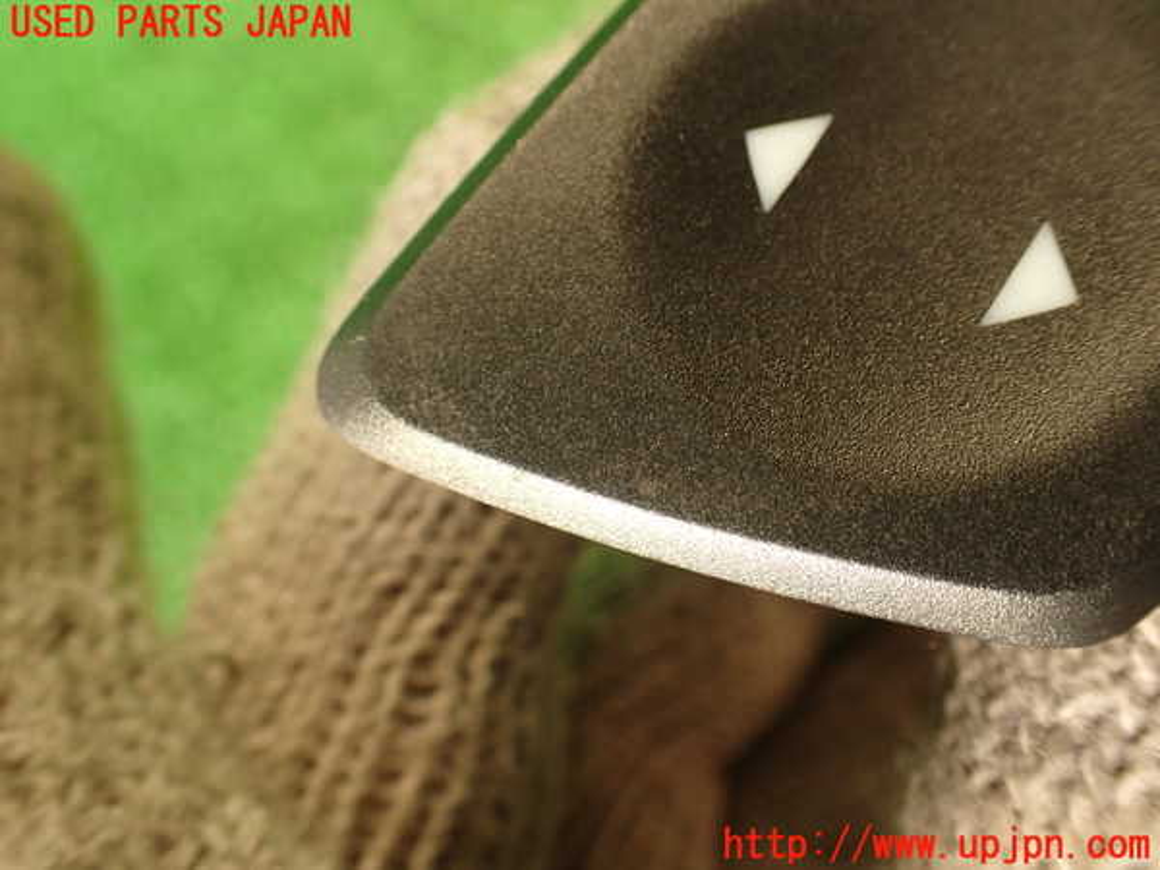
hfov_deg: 56.8
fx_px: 1072
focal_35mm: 32
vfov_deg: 44.2
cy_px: 435
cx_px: 580
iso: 200
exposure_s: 1/40
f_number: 2.4
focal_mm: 5.79
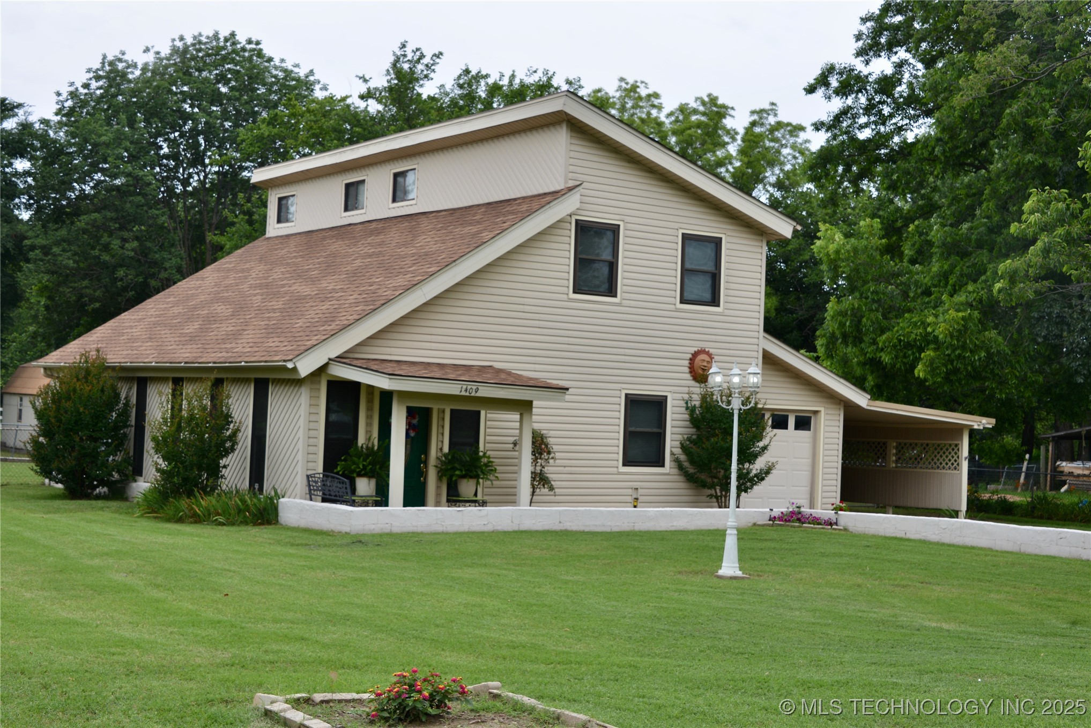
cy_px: 364
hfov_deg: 41.1
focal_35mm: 48
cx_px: 546
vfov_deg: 28.1
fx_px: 1455
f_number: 9
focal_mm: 48
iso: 320
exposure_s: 1/320
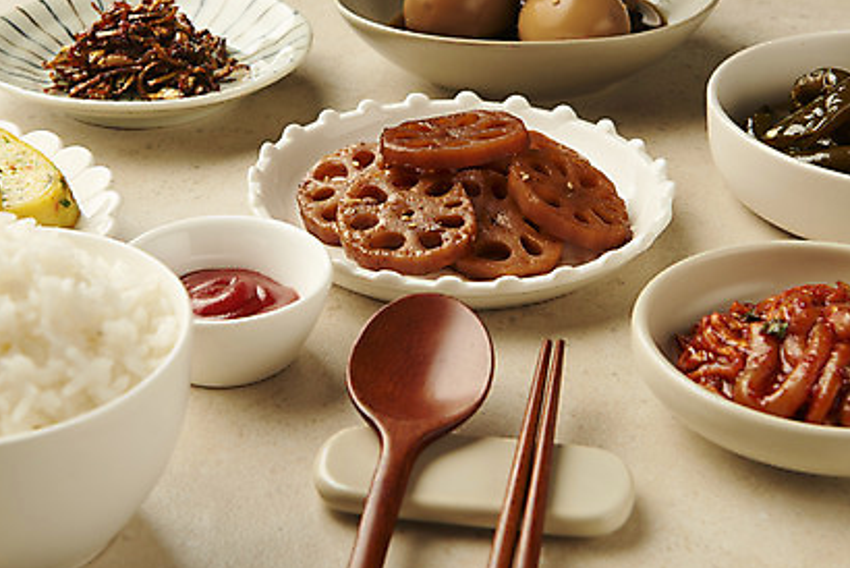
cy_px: 249
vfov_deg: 18.7
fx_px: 1725
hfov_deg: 27.6
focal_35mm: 73
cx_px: 347
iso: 125
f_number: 11
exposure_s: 1/125
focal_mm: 50
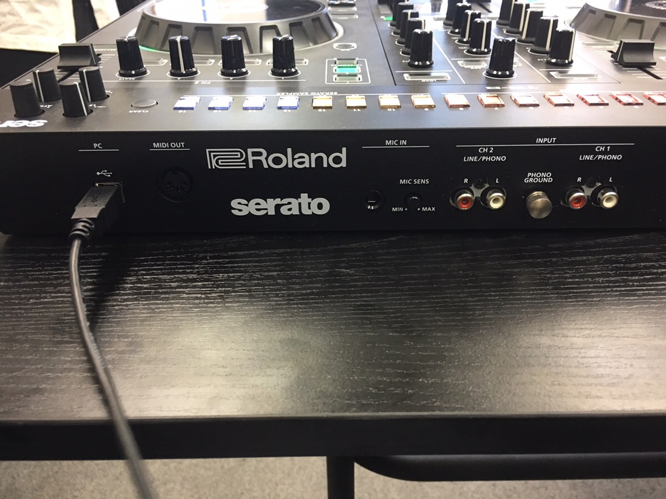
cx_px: 333
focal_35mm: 29
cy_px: 250
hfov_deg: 61.7
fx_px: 558
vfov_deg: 48.2
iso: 64
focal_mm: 4.15
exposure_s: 1/15
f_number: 2.2
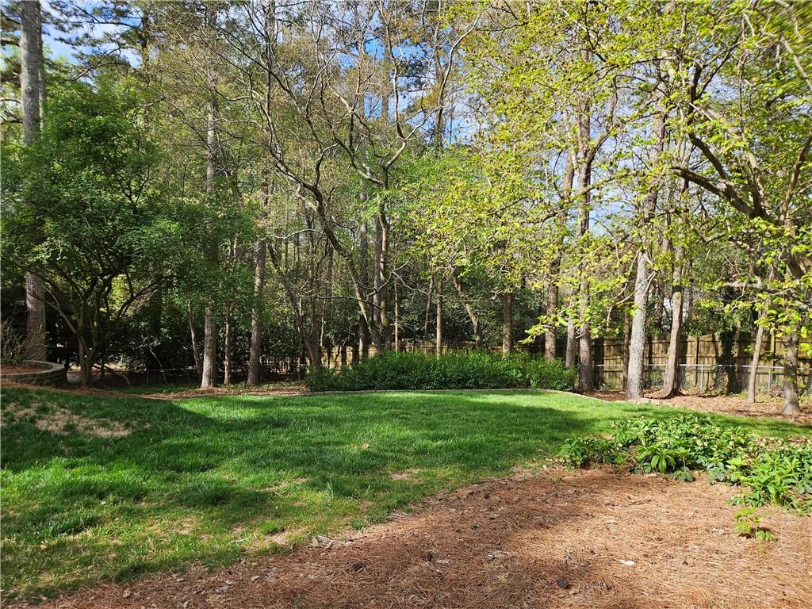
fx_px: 540
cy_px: 304
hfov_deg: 73.9
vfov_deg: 58.9
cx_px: 406
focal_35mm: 23
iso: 25
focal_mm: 5.4
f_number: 1.8
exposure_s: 1/726
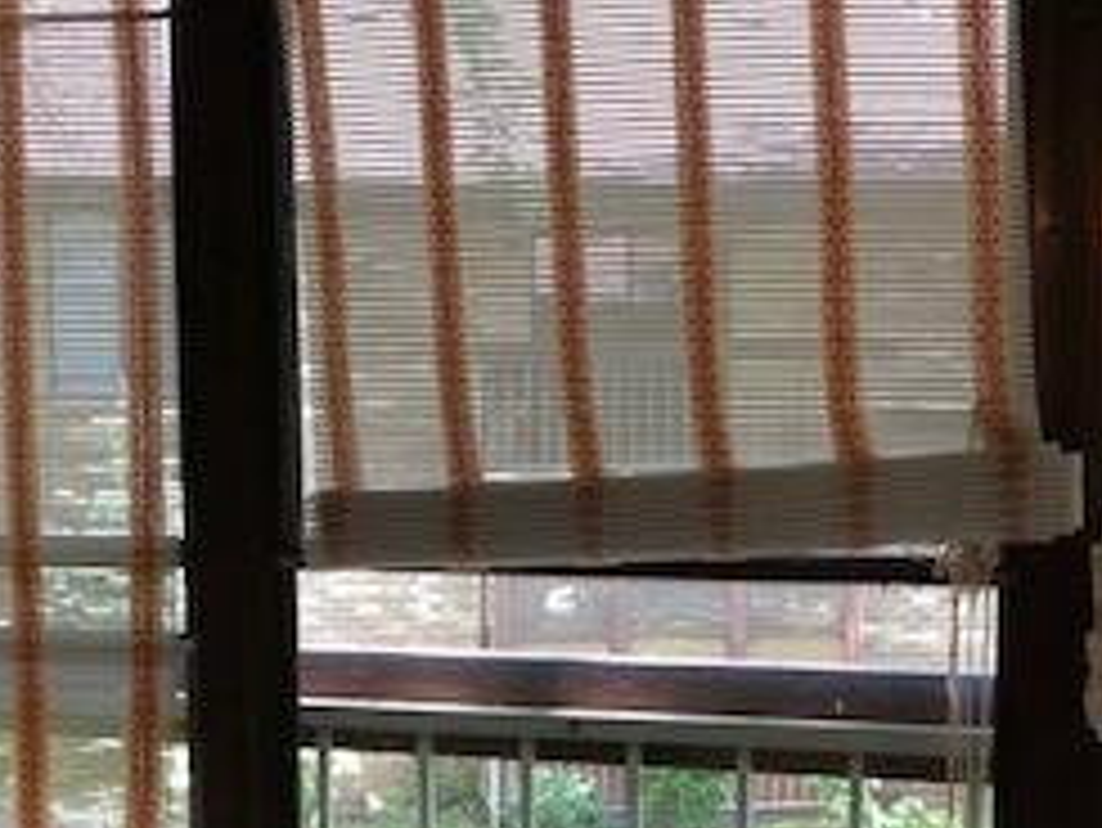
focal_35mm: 73
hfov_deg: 26.6
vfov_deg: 20.0
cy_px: 644
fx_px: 2325
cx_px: 459
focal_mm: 3.99
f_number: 1.8
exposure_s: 1/30
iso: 32
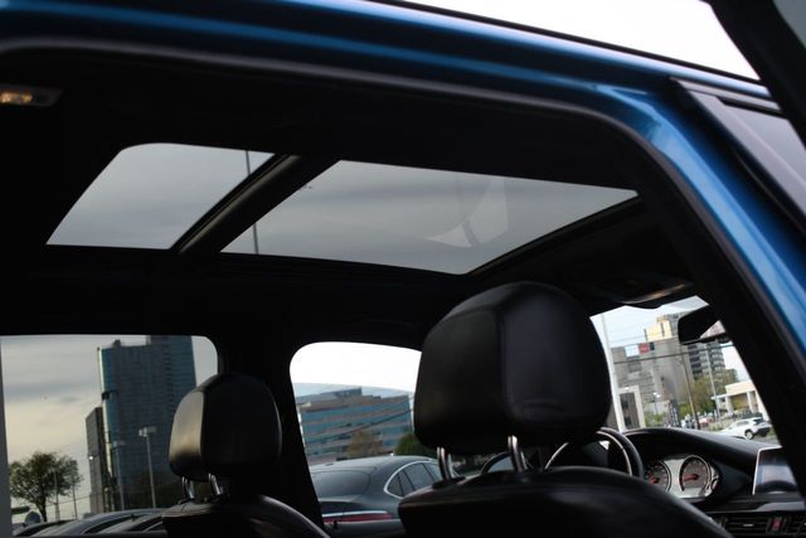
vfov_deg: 31.9
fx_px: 940
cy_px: 269
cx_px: 403
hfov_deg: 46.4
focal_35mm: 42
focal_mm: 28
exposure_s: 1/100
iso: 125
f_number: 5
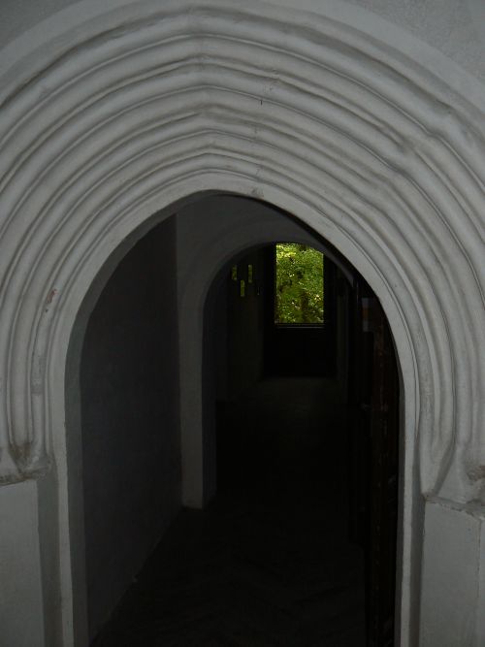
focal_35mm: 36
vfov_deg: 51.4
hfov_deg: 39.6
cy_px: 324
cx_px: 242
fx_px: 673
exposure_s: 1/125
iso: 100
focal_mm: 6
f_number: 2.8
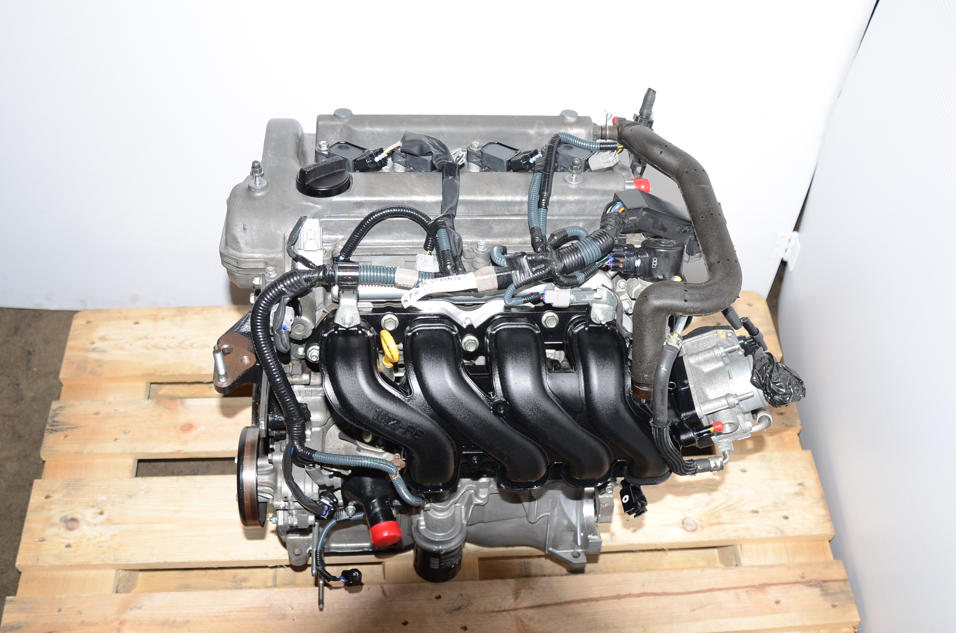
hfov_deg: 53.2
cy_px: 316
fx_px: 954
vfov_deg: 36.7
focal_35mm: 36
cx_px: 478
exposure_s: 1/100
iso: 100
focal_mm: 24
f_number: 4.5
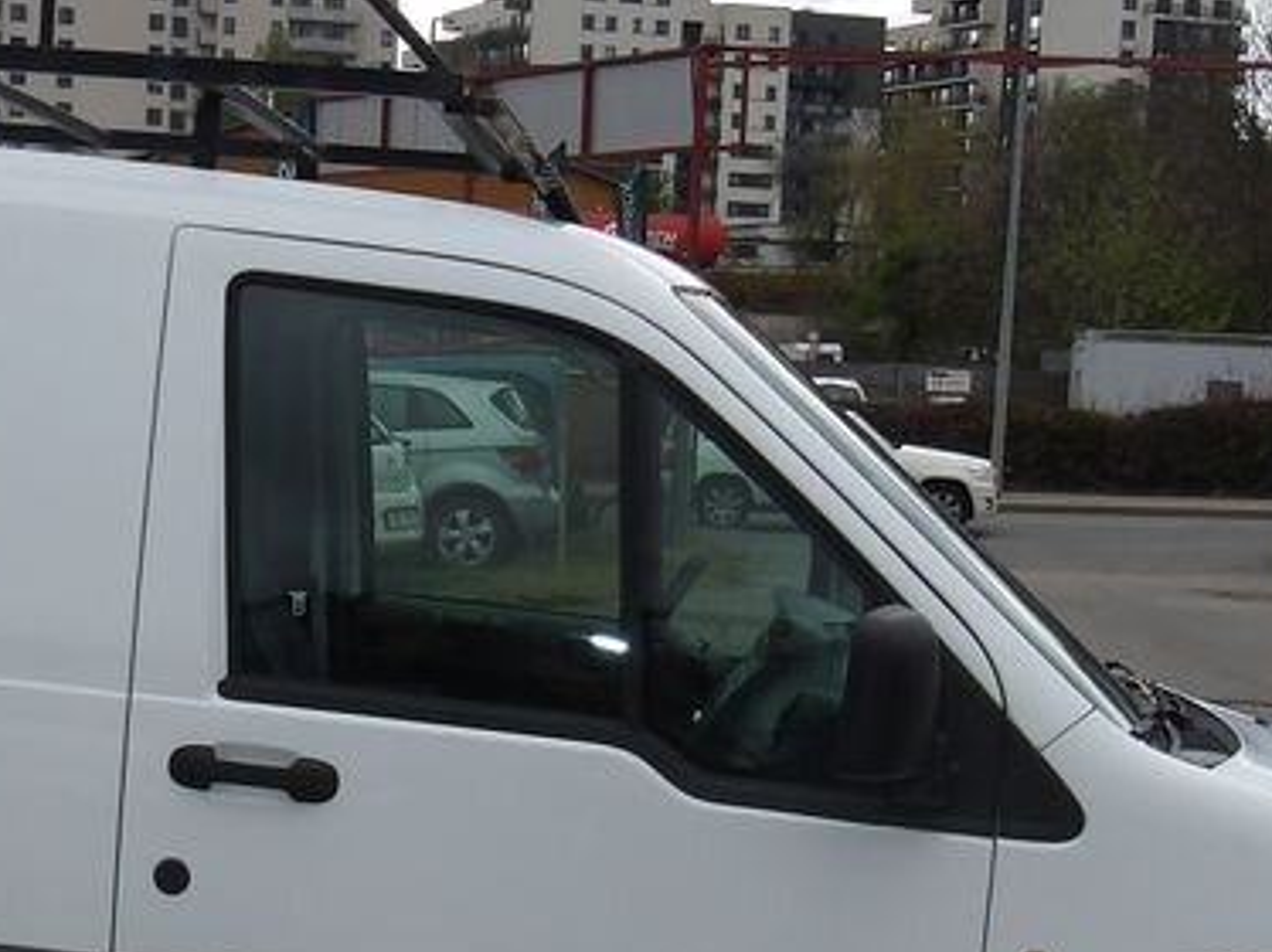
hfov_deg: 26.0
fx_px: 2717
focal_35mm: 74
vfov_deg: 19.8
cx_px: 333
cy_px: 697
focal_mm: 4.9
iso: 100
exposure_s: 1/823
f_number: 3
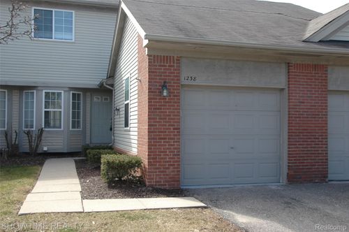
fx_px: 421
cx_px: 174
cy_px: 116
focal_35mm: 44
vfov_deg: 30.8
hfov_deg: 45.0
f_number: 8
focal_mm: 29
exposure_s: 1/250
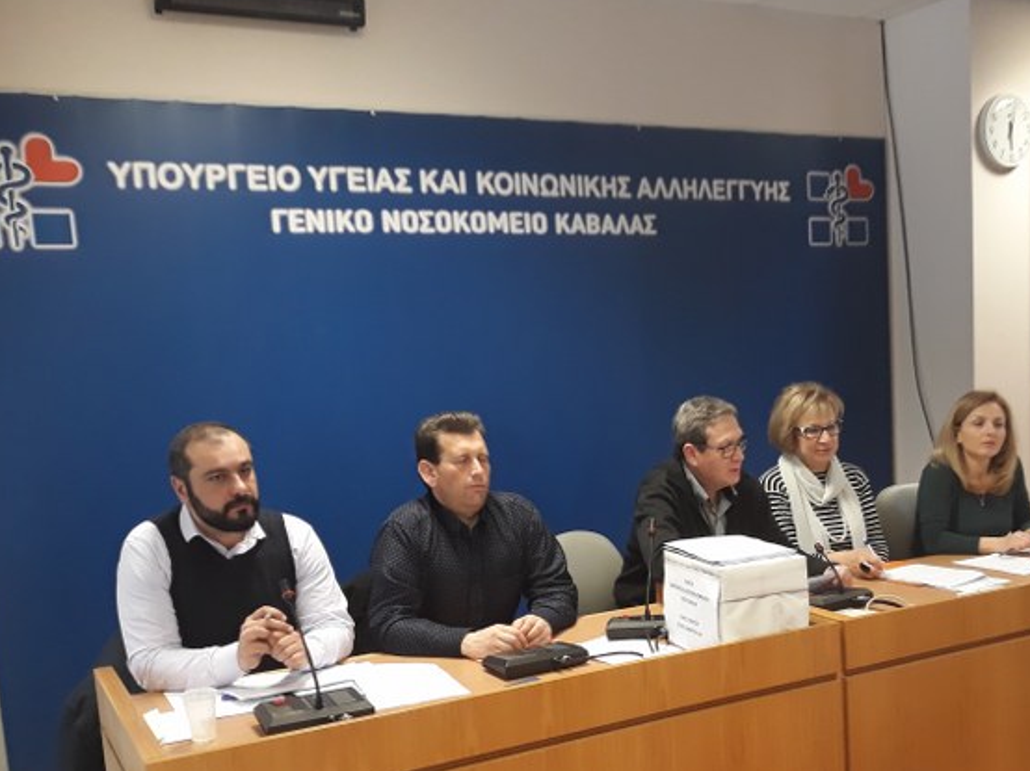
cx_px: 667
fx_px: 1160
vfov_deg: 36.4
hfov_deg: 47.3
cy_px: 522
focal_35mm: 39
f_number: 1.7
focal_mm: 3.71
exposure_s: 1/25
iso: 200
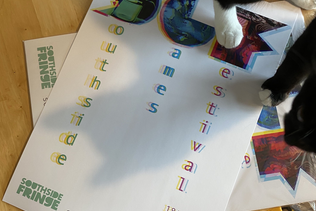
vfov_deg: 35.8
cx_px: 159
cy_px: 125
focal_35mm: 37
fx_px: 325
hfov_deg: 51.9
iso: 125
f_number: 1.8
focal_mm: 4.25
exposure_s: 1/73
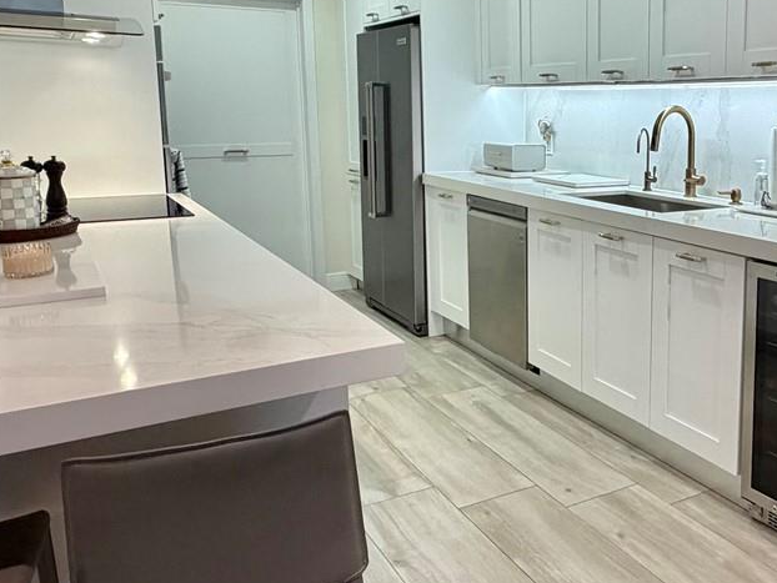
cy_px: 231
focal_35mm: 36
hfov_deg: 48.7
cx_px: 611
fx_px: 808
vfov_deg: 39.5
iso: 200
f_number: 2.2
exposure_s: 1/120
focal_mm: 2.22
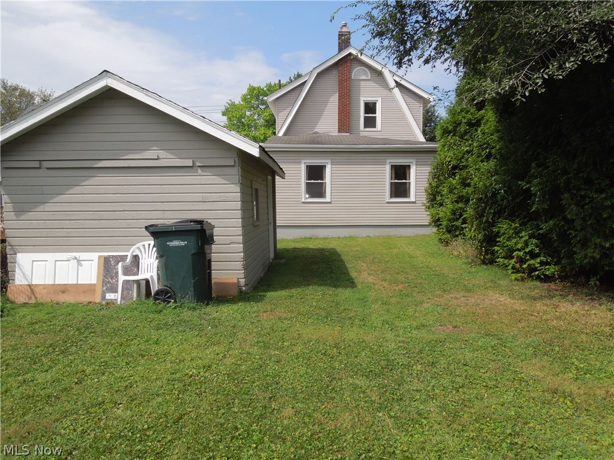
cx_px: 307
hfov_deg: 69.4
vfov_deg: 54.9
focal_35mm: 25
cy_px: 230
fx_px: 443
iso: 100
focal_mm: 4.5
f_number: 3.3
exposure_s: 1/1250
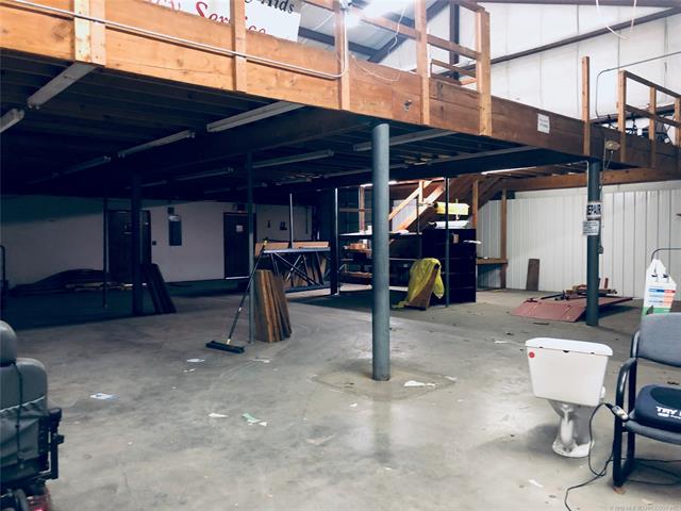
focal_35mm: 28
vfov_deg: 49.7
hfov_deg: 63.4
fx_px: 551
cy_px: 256
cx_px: 340
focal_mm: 3.99
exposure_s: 1/5
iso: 80
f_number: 1.8
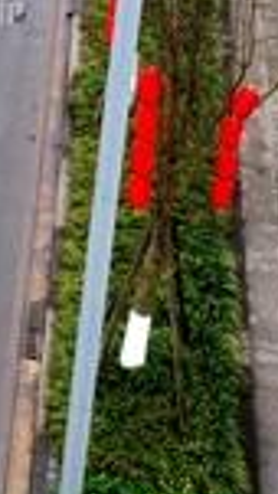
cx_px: -592
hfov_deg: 6.9
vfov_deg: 12.9
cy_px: -319
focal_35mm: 155
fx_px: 2030
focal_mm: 10.26
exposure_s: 1/50
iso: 100
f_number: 7.1
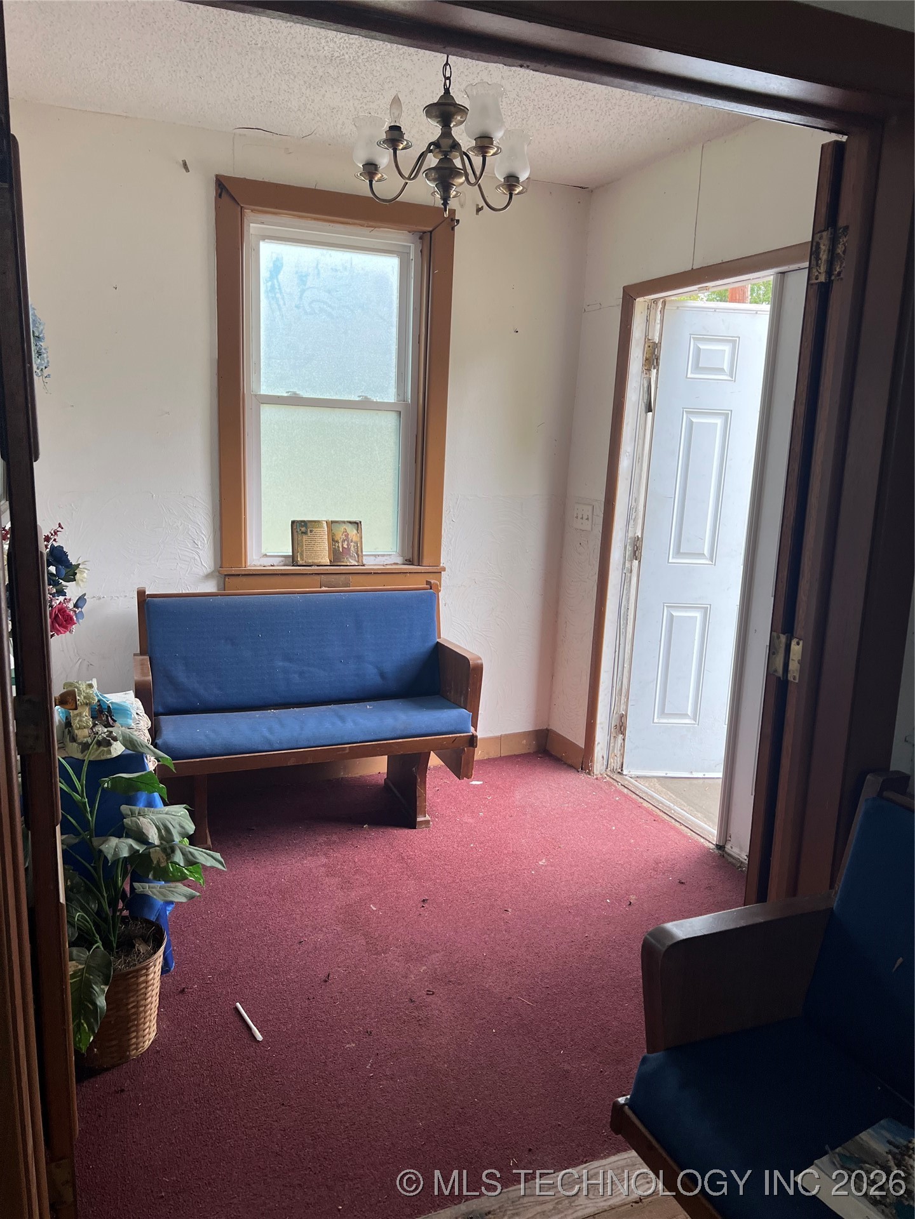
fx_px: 916
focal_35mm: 26
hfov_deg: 53.1
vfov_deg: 67.3
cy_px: 610
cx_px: 458
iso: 64
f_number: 1.5
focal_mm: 5.7
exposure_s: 1/121
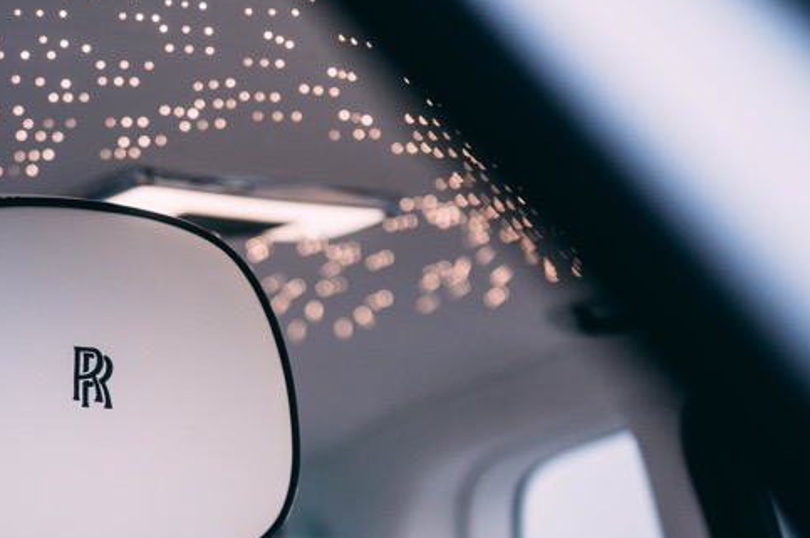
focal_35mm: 114
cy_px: 588
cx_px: 235
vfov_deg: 11.8
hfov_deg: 17.9
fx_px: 2562
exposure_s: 1/30
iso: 400
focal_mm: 43
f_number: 2
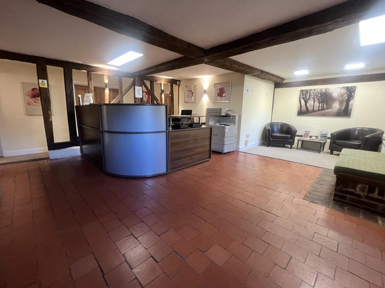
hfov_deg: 101.9
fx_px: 156
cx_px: 180
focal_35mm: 14
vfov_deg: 85.6
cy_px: 141
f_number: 1.8
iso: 320
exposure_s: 1/50
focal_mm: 1.57
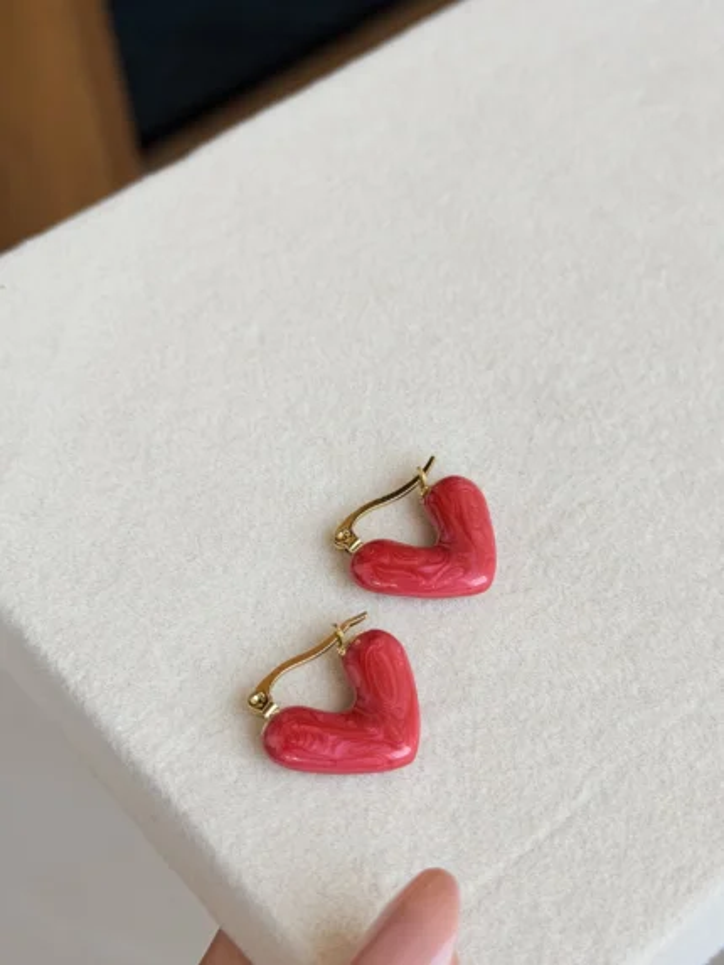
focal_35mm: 48
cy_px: 482
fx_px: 1338
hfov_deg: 30.3
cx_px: 362
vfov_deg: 39.6
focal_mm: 6.76
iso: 64
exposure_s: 1/541
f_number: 1.78
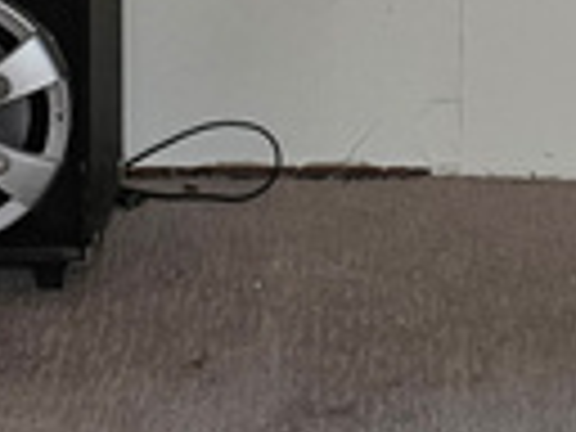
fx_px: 3062
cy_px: -608
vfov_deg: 7.5
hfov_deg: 10.6
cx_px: 657
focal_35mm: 184
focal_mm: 6.3
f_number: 1.7
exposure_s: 1/120
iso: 125
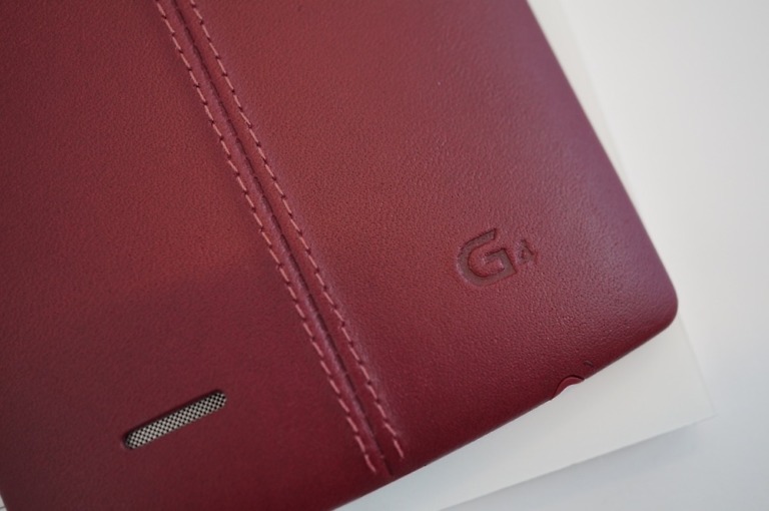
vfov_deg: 29.8
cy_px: 256
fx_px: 960
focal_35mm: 45
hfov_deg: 43.7
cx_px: 384
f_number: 4
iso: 400
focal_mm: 30
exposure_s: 1/60
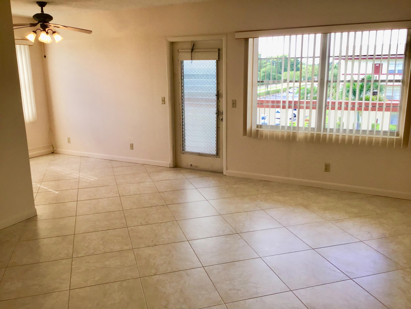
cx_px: 206
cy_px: 154
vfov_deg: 45.4
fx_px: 368
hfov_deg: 58.4
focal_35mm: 31
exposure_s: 1/120
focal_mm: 3.3
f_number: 2.4
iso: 32
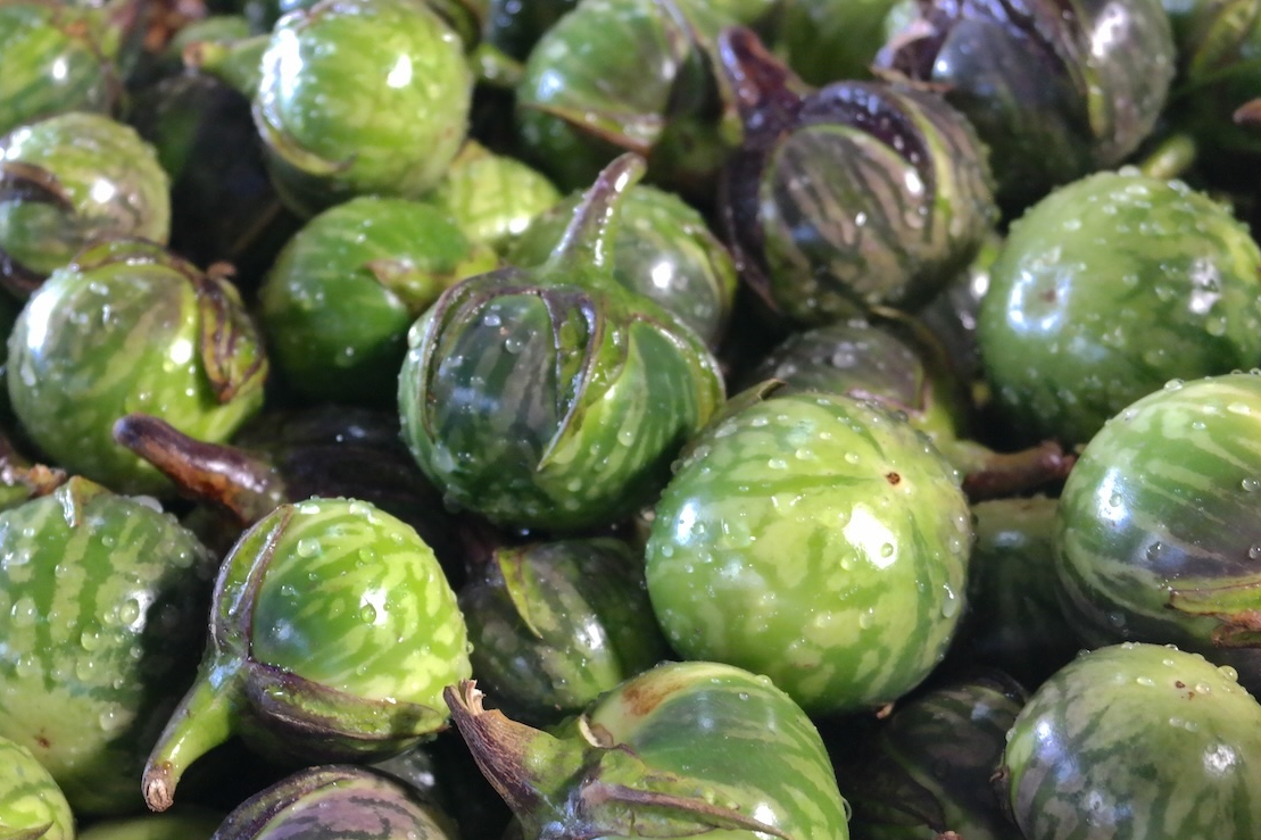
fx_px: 1856
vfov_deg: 25.5
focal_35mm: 53
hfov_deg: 37.5
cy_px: 436
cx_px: 622
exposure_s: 1/60
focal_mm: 32
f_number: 4.5
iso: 800
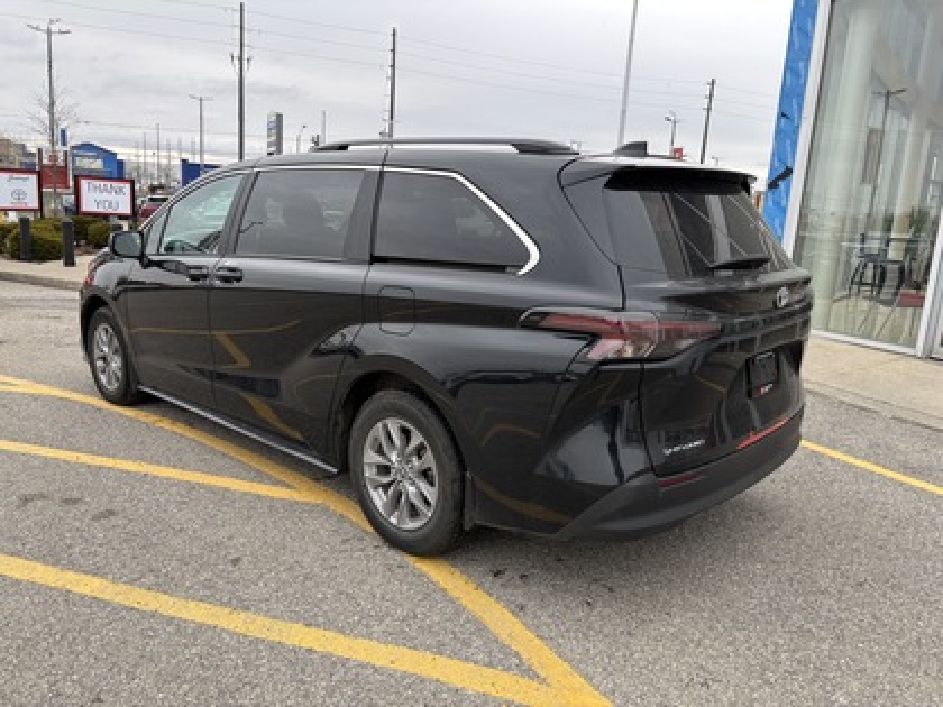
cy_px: 354
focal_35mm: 26
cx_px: 472
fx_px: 708
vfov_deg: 53.1
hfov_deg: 67.3
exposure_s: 1/224
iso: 40
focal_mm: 5.96
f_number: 1.6
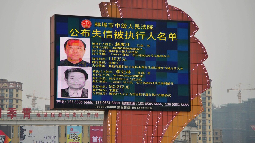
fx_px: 1055
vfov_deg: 7.8
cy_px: 76
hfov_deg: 13.8
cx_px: 120
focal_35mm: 156
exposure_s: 1/2000
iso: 400
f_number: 5
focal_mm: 135
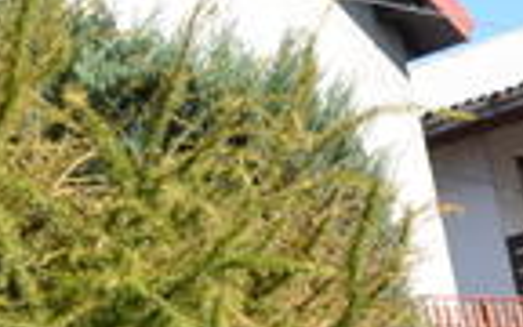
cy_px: 621
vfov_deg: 6.6
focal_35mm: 193
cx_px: 163
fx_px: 2751
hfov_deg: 10.8
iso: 200
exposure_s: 1/250
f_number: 8
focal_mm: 28
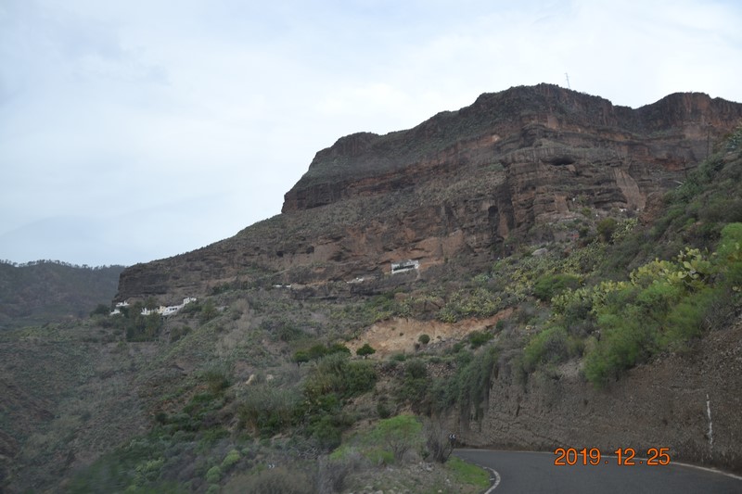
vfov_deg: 47.9
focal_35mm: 27
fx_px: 556
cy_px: 247
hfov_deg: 67.4
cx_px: 371
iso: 160
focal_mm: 18
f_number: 5.6
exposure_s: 1/125
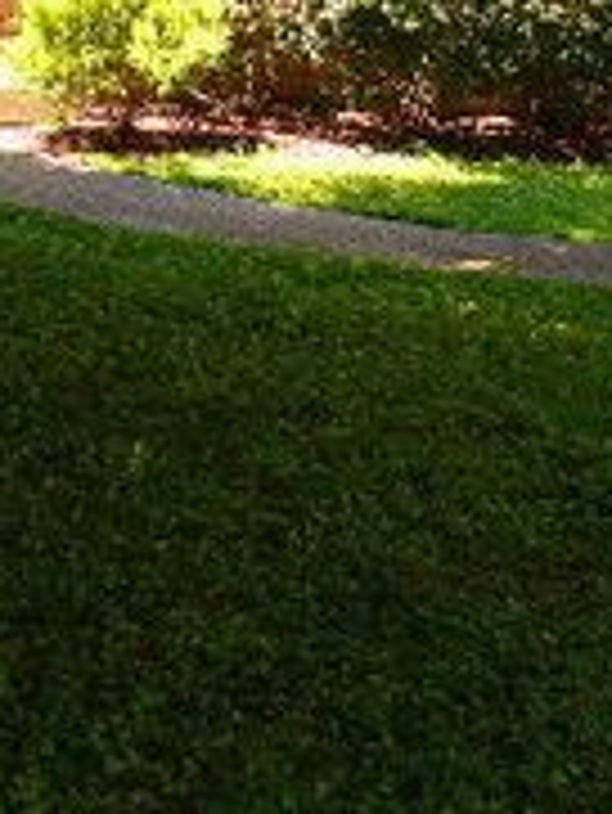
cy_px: 43
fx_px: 2402
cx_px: 36
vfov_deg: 18.8
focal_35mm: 102
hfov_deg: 14.3
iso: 80
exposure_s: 1/125
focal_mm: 6.1
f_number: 2.8
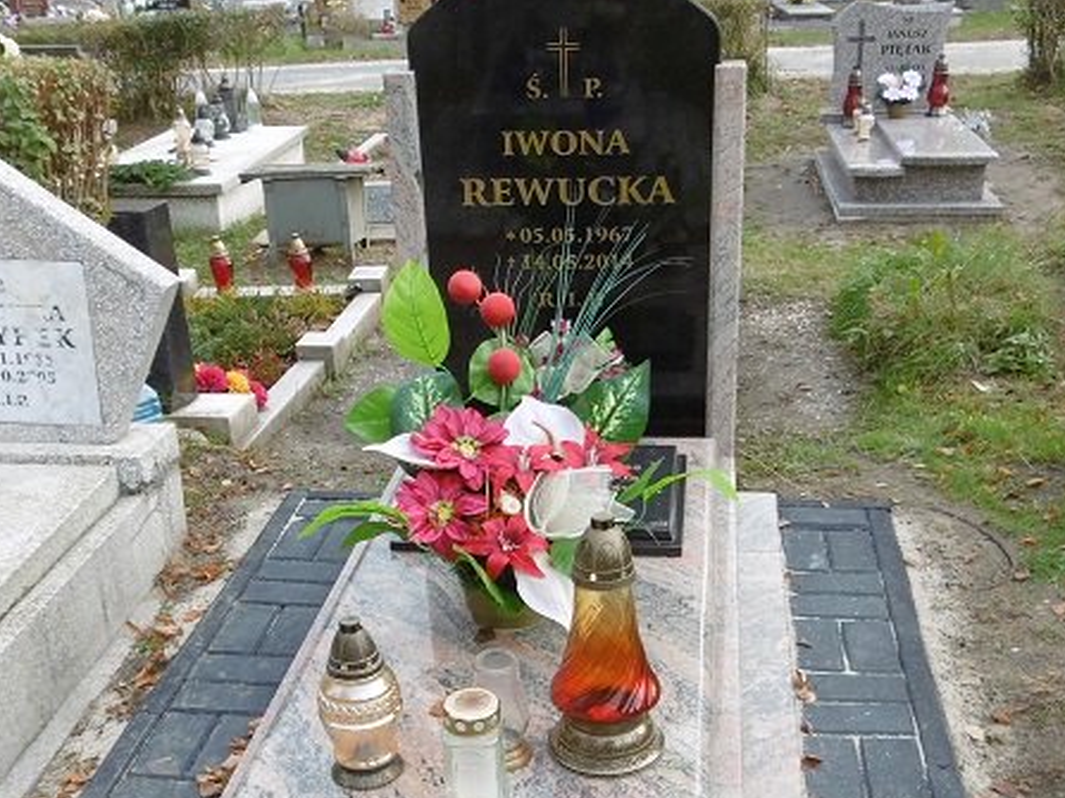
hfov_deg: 43.9
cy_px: 612
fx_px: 1323
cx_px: 553
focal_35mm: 43
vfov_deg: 32.8
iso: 100
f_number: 3.1
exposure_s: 1/160
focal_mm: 4.3
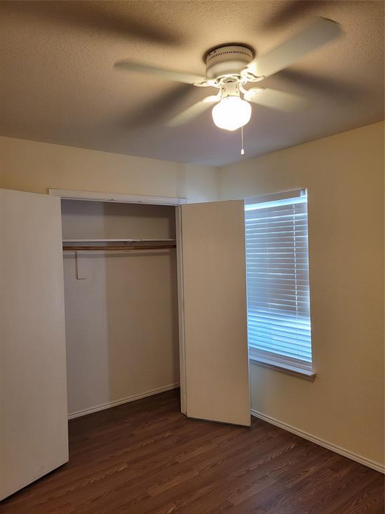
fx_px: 386
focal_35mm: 26
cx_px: 192
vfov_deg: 67.3
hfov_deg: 53.1
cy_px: 257
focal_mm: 5.4
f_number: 1.8
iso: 320
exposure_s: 1/120
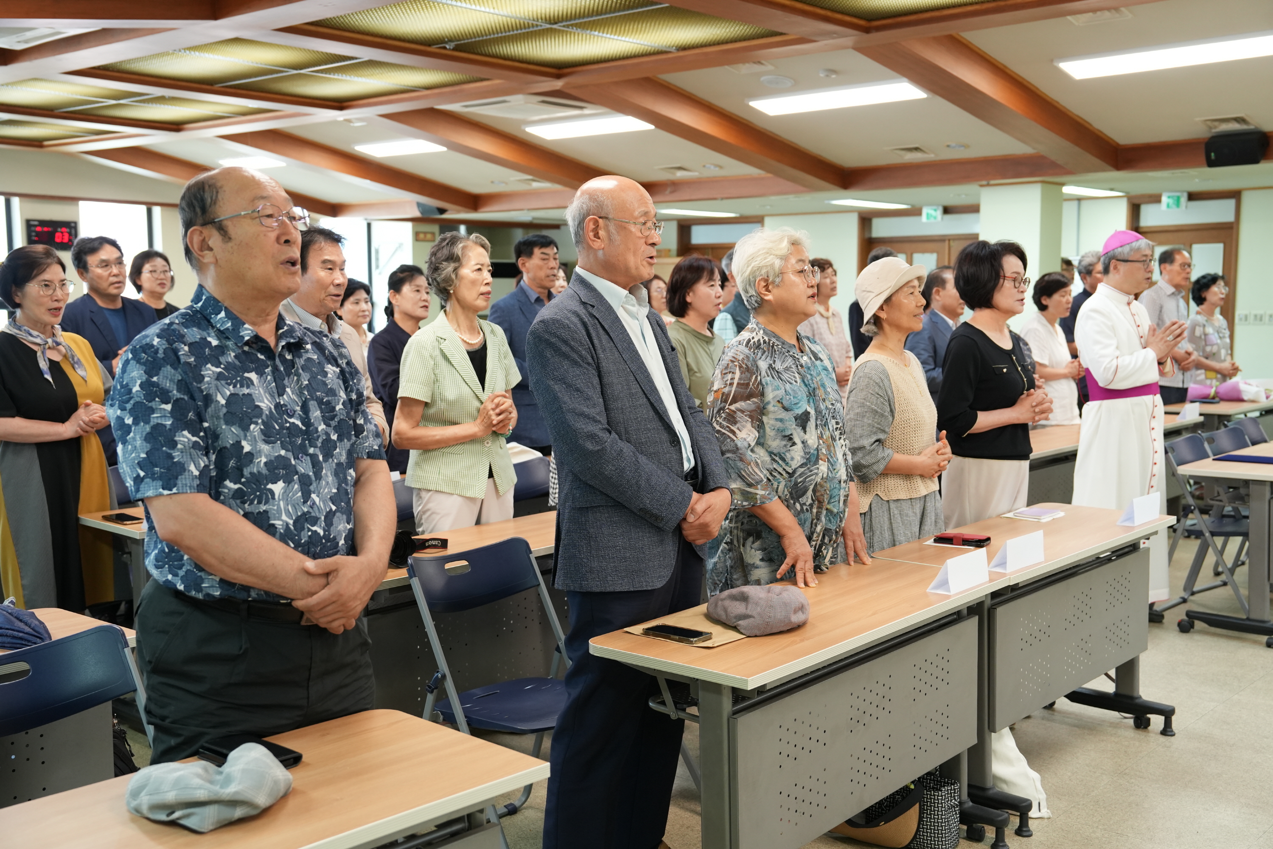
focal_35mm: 38
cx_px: 636
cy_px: 424
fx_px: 1344
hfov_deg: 50.7
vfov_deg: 35.1
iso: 1250
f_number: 4
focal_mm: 38
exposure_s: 1/80
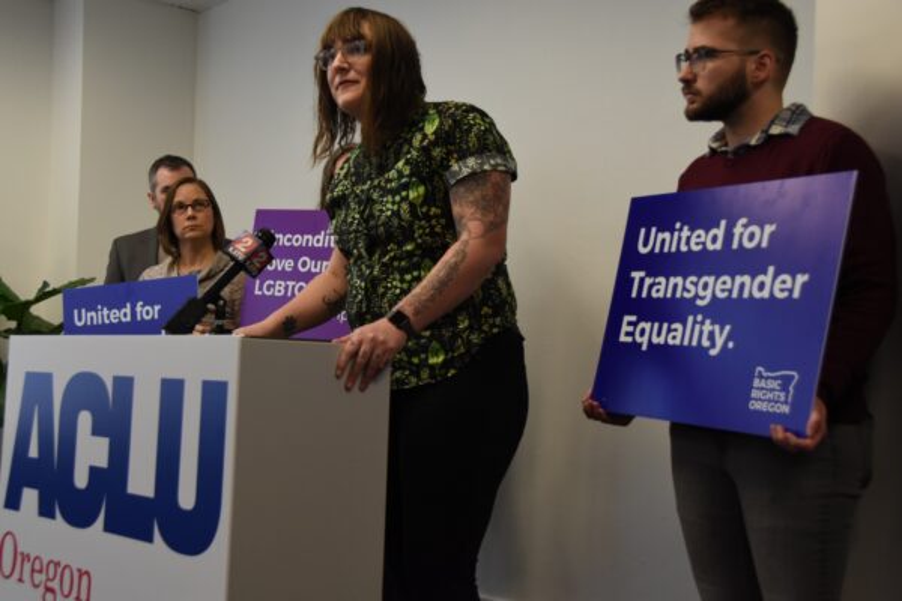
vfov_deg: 28.1
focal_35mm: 48
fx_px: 1203
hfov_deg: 41.1
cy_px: 300
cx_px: 451
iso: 1000
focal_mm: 32
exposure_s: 1/125
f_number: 5
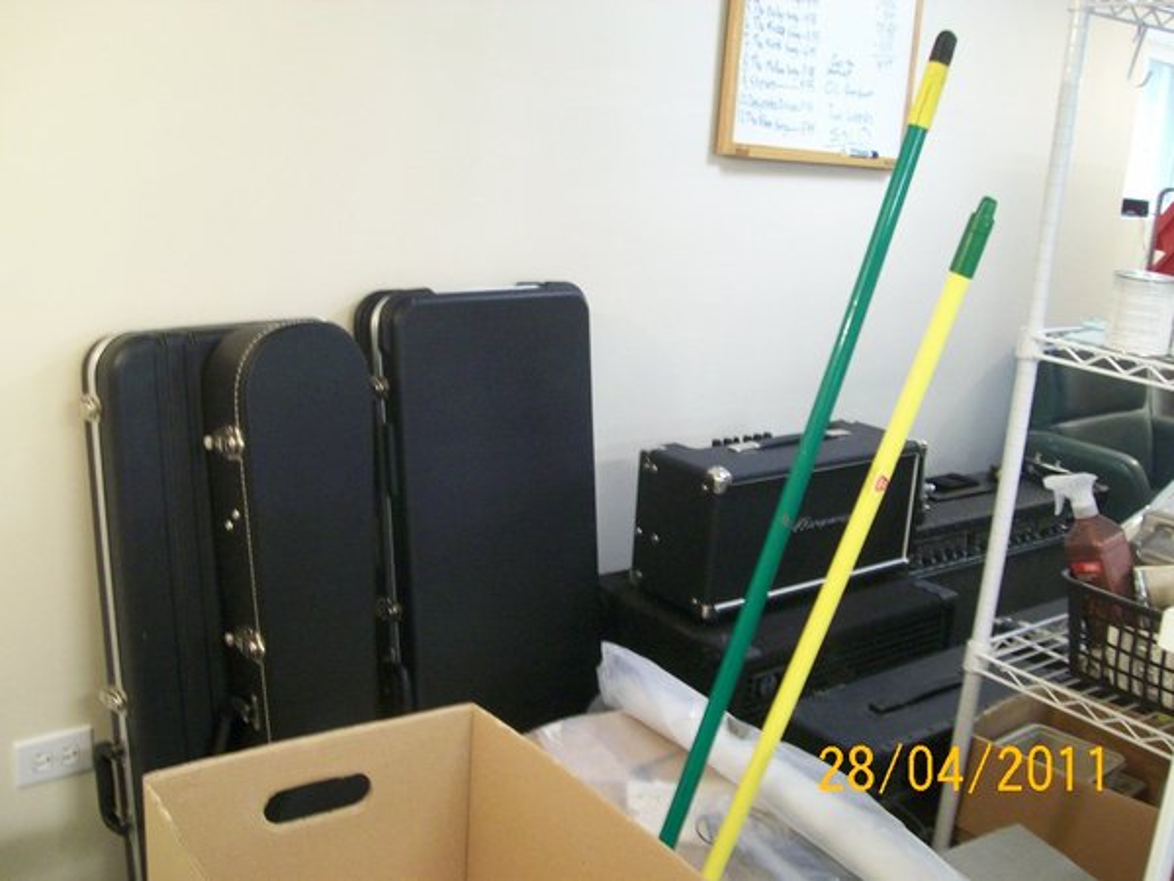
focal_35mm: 36
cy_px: 440
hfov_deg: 51.4
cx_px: 587
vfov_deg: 39.7
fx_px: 1221
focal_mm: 6
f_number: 2.7
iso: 160
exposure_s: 1/8
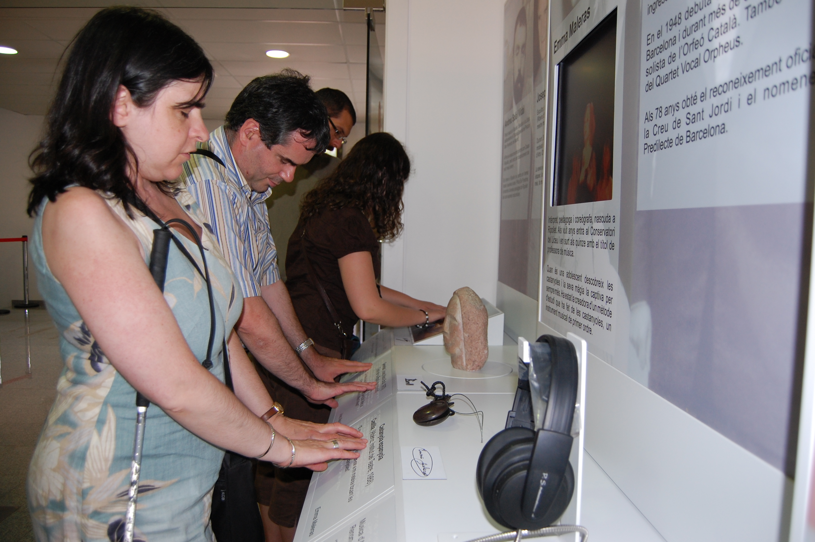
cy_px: 271
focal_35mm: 27
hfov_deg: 67.4
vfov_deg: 47.8
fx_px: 611
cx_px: 408
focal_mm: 18
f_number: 3.5
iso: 400
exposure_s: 1/60
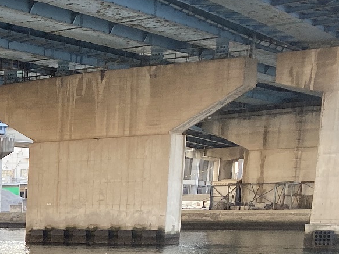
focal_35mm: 90
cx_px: -188
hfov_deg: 18.8
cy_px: 393
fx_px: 882
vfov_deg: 15.1
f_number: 1.8
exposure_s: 1/122
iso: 80
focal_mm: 4.25
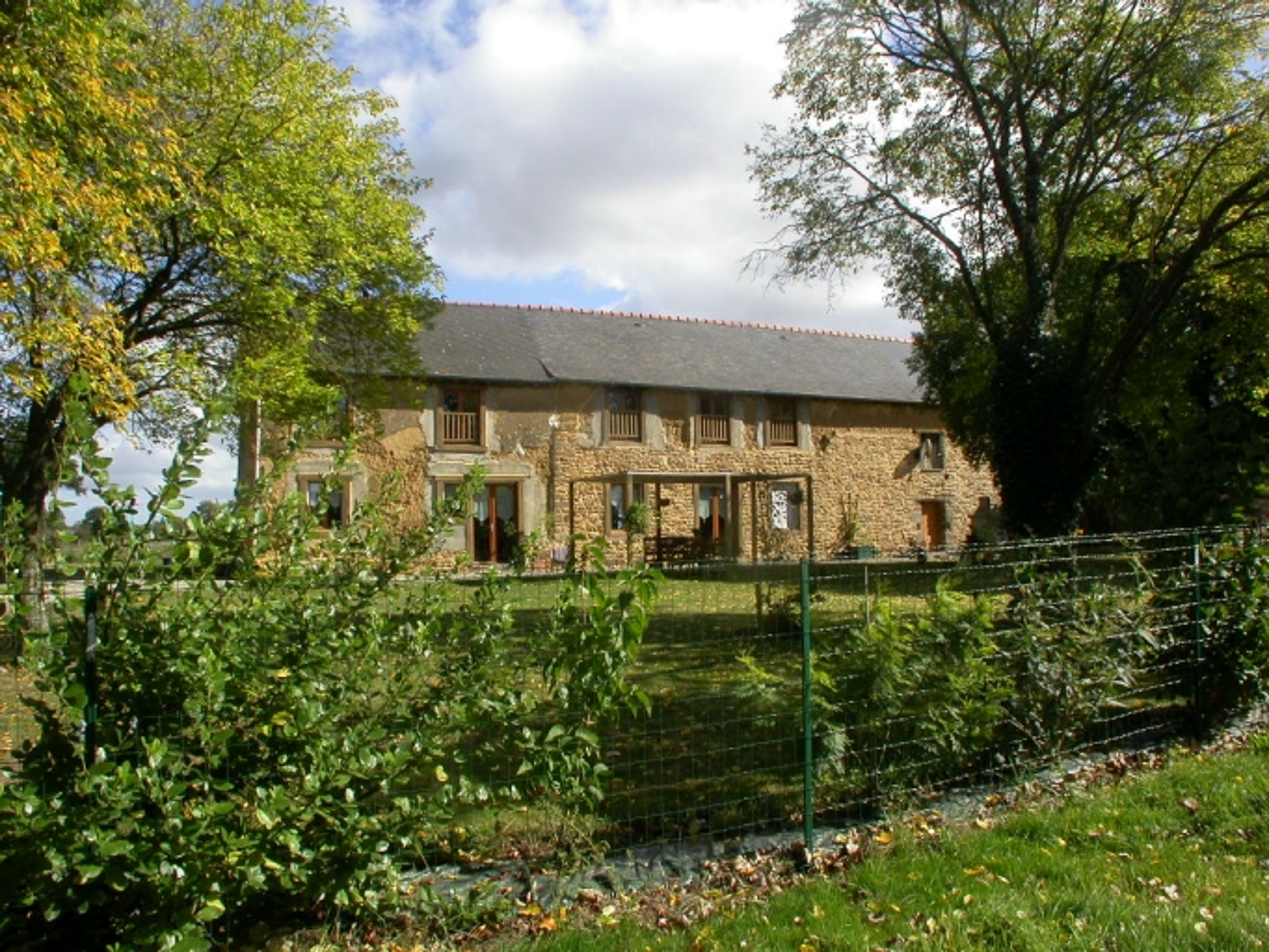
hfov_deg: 49.0
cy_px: 476
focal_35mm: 38
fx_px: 1394
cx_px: 634
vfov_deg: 37.7
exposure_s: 1/291
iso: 100
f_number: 6.7
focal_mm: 7.85
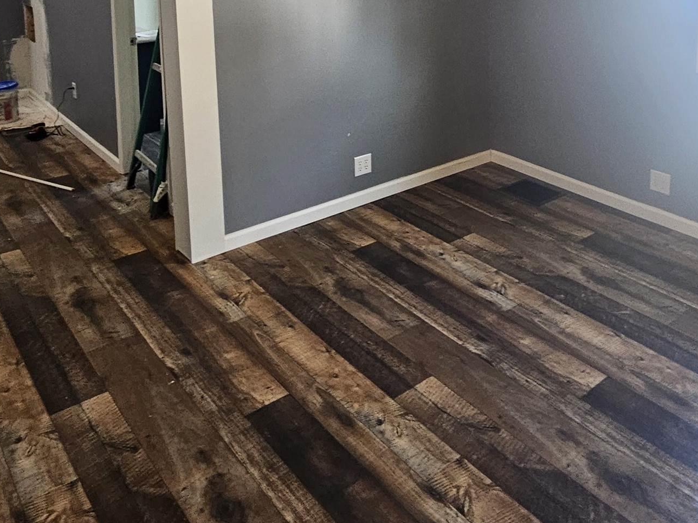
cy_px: 17
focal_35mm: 31
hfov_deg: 57.8
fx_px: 625
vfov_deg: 40.6
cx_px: 427
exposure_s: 1/60
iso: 200
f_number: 2.2
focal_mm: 2.2
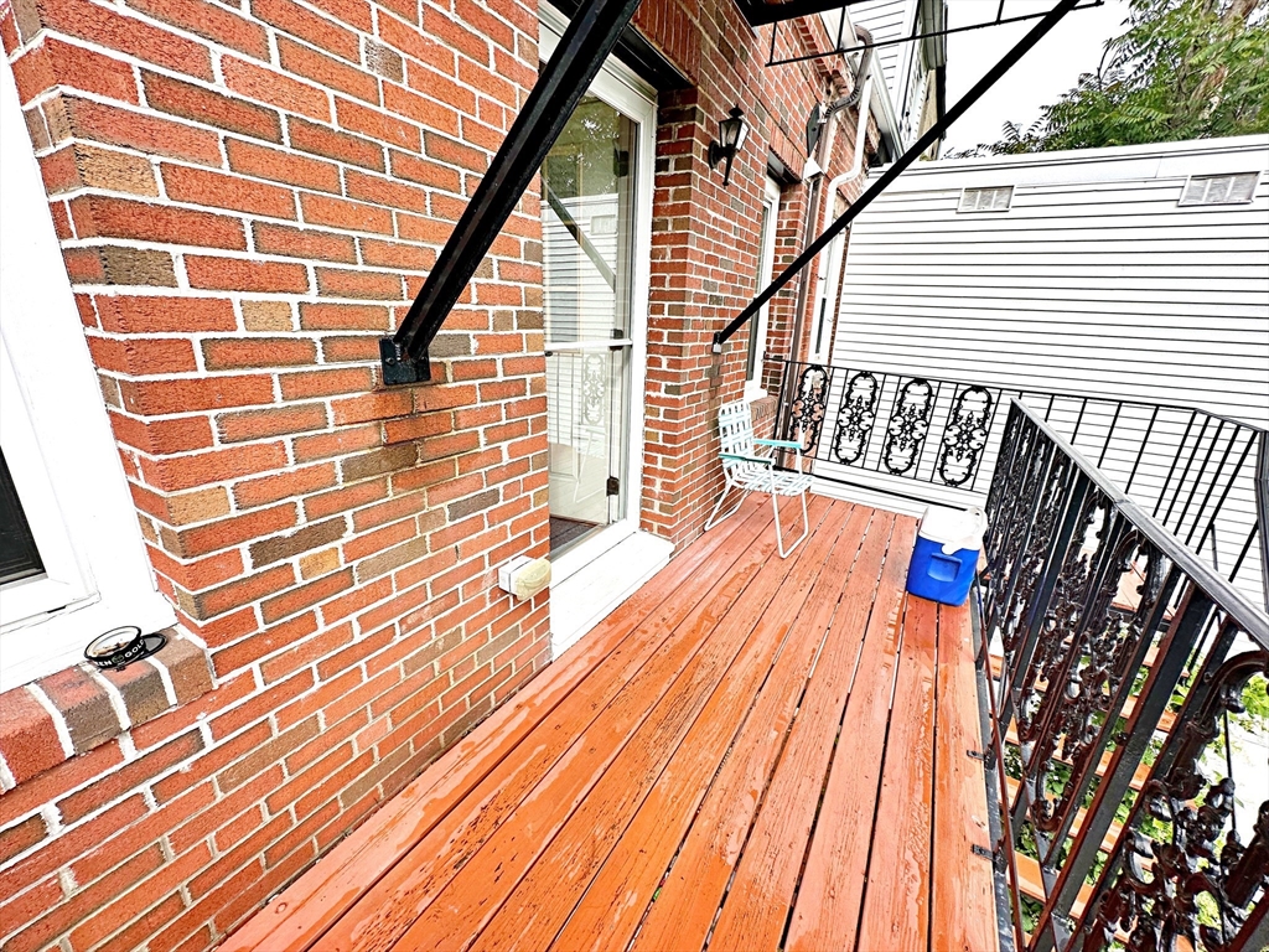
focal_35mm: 14
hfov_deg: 102.1
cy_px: 476
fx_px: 513
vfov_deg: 85.7
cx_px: 634
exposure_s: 1/626
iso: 40
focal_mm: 2.22
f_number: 2.2
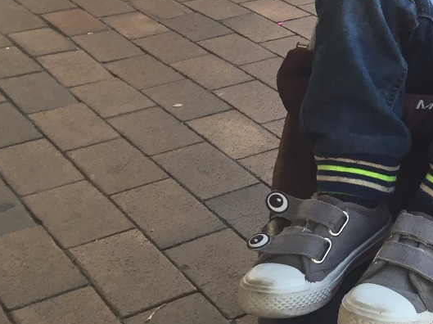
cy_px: -74
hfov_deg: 23.1
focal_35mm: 79
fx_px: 988
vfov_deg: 17.7
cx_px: 487
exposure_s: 1/33
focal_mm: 4.15
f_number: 2.2
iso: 32
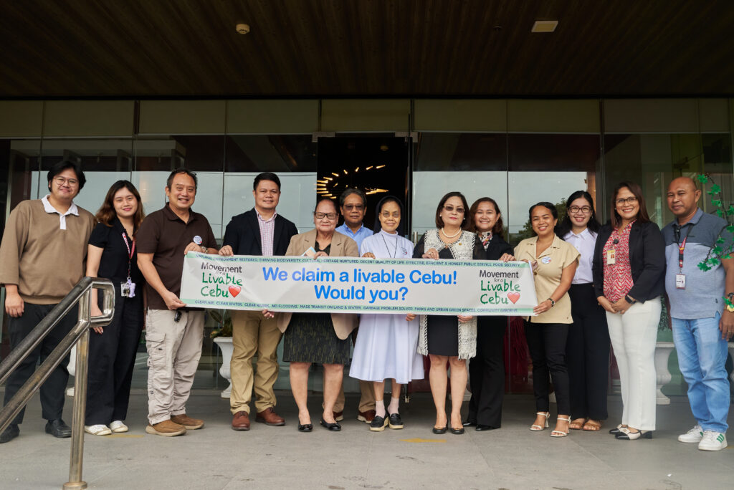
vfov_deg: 37.9
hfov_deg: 54.4
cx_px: 367
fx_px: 714
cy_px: 245
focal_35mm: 35
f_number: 11
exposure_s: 1/250
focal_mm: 35
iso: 720
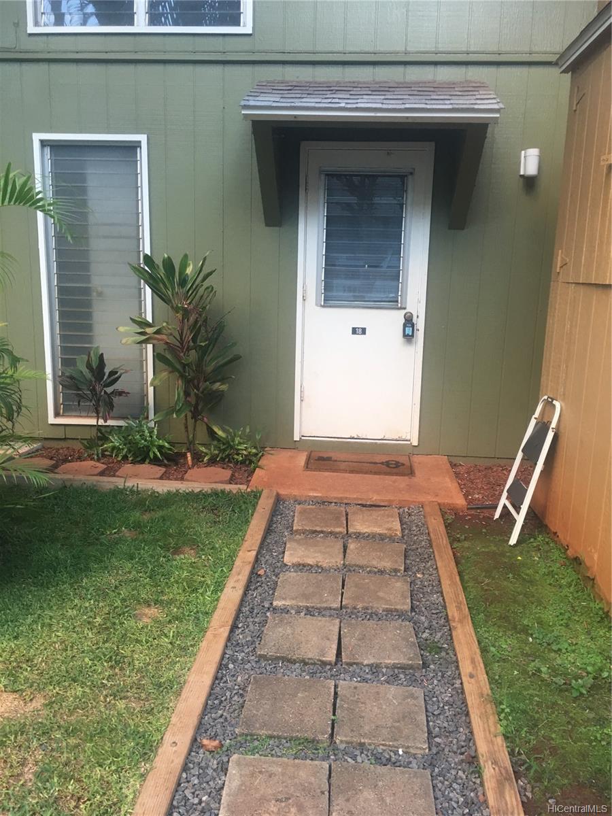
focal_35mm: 29
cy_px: 408
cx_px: 306
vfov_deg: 61.7
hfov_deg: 48.2
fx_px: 684
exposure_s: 1/15
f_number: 2.2
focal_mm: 4.15
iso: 25
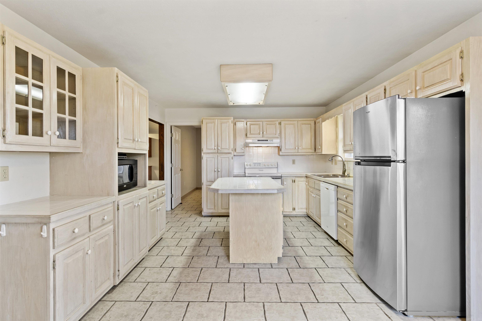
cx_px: 241
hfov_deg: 95.0
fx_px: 221
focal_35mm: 16
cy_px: 160
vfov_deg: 72.0
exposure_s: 1/1.67
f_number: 9
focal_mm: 11
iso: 250
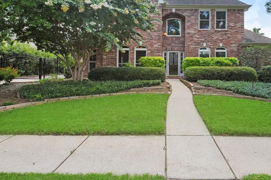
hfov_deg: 79.3
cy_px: 67
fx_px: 158
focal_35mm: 21
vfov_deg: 58.7
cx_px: 174
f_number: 8
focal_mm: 10
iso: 400
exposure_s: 1/640
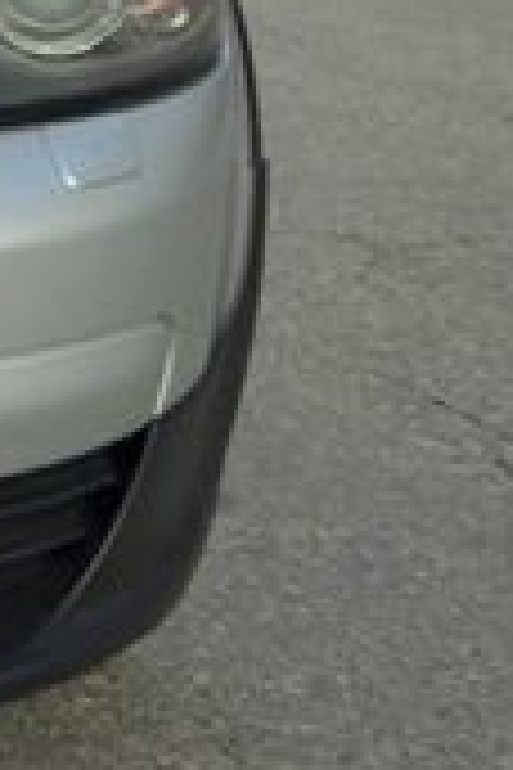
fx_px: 2629
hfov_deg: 9.3
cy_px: -41
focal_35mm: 123
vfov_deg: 16.2
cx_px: -922
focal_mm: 22
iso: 140
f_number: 8
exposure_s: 1/250
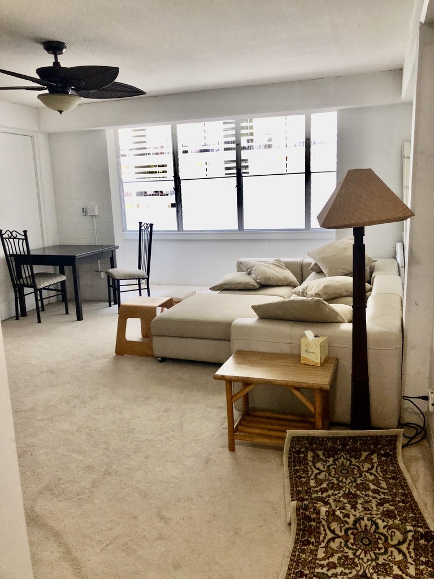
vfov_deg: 63.4
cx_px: 217
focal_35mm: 28
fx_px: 468
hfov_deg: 49.7
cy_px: 290
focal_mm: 3.99
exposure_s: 1/30
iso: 25
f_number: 1.8
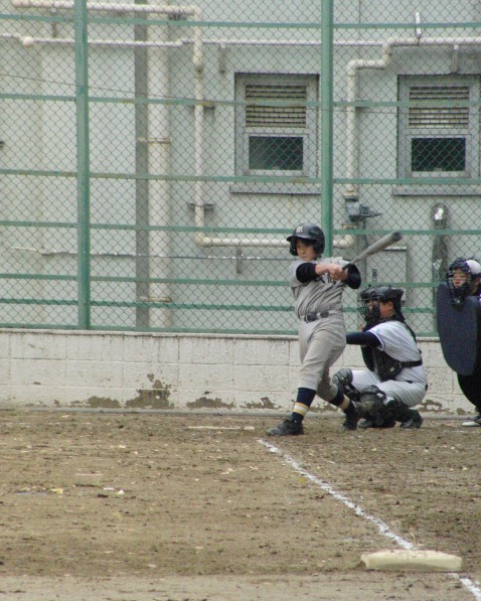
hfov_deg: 2.8
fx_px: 9675
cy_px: 289
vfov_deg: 3.6
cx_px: 240
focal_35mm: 544
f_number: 4.5
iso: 800
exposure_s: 1/800
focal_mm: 92
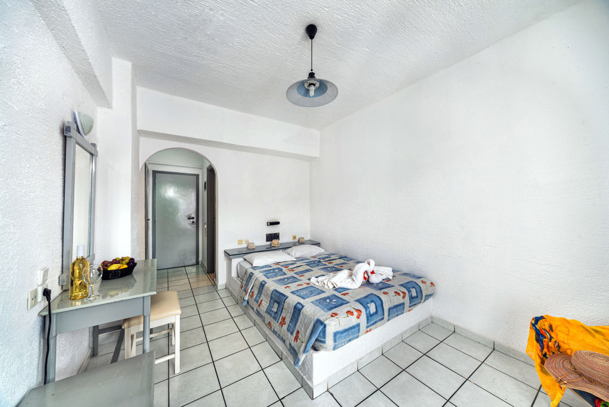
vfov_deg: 90.1
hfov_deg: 112.6
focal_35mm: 12
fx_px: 203
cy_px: 204
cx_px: 304
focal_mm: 12
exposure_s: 1/5
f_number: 8
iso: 100
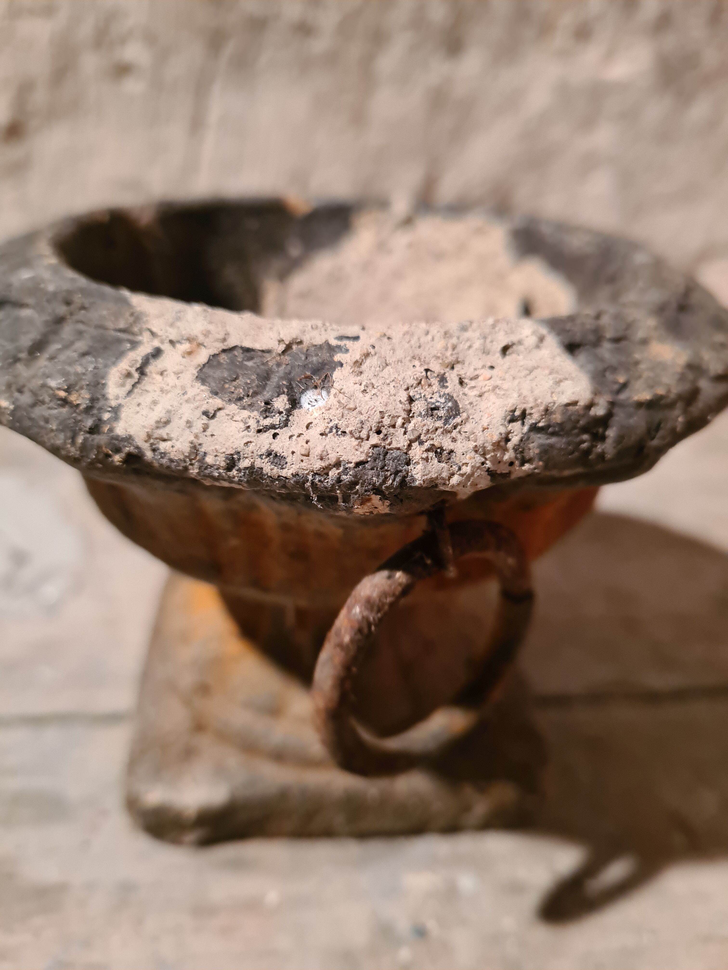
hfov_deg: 53.1
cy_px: 485
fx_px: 729
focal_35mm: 26
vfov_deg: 67.3
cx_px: 364
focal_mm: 5.4
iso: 400
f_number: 1.8
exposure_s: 1/50
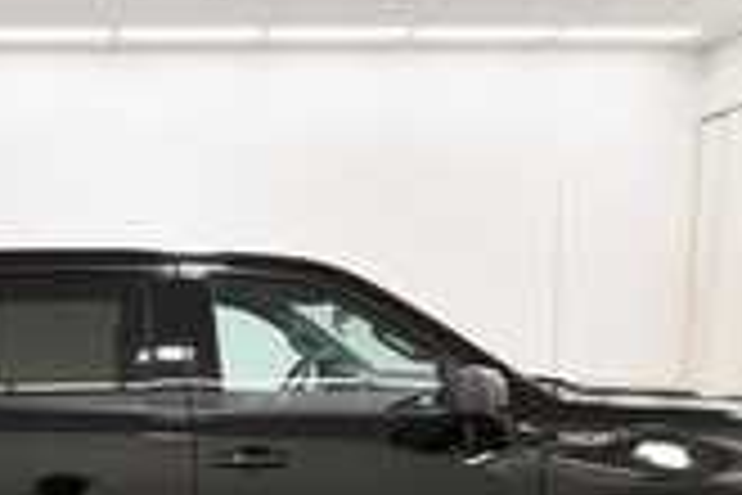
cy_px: 529
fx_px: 948
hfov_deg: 39.9
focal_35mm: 46
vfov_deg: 27.1
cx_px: 90
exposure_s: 1/125
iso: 800
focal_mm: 13
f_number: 4.8
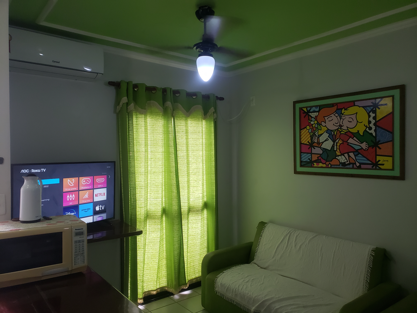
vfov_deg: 53.1
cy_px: 156
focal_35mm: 26
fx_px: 313
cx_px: 208
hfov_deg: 67.3
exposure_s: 1/120
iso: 320
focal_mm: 4.3
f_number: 2.4
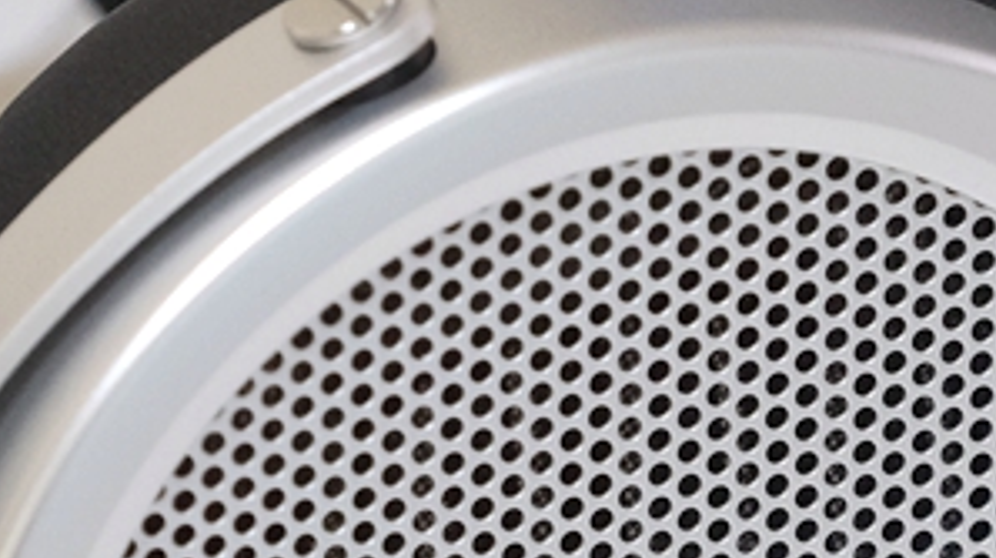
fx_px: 9657
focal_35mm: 366
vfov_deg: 3.3
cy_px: 251
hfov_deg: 5.9
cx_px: 358
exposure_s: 1/150
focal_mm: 51.6
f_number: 2.8
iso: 2000
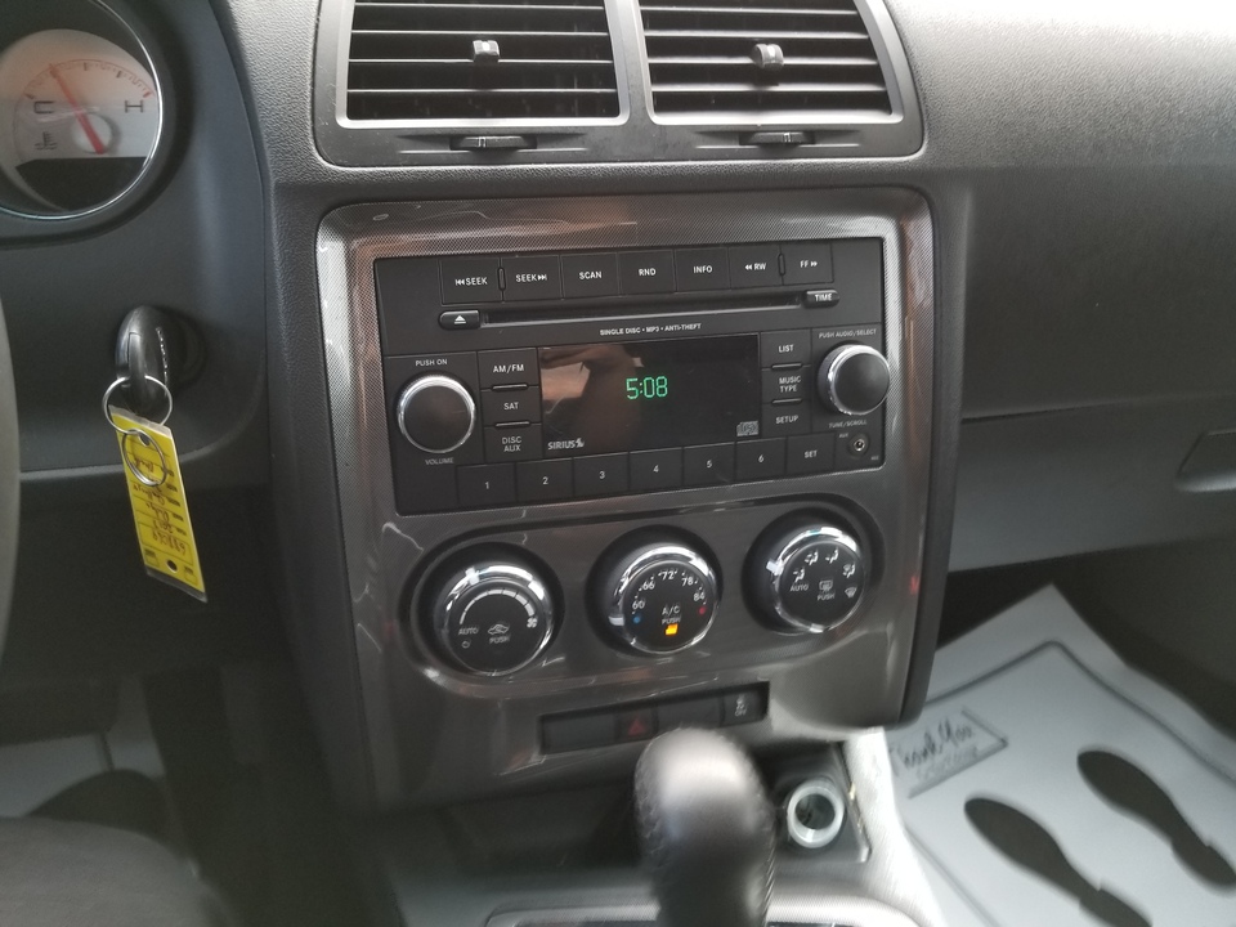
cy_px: 464
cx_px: 618
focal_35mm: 26
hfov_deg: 67.3
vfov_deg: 53.1
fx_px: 928
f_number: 1.7
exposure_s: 1/50
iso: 80
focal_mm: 4.25
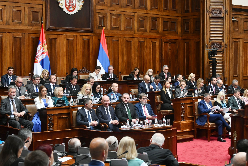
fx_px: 482
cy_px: 83
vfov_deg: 19.5
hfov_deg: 28.8
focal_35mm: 70
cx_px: 124
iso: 2000
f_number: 6.3
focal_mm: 70
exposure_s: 1/320
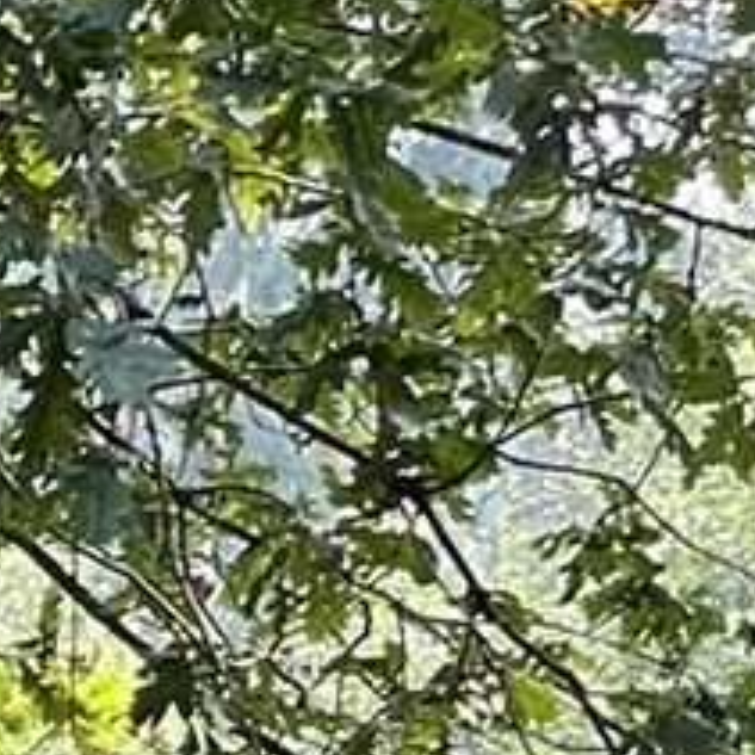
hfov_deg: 3.1
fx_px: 13572
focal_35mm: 550
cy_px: 3525
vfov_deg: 3.0
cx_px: -1431
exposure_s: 1/99
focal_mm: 7.5
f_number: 2.2
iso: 25
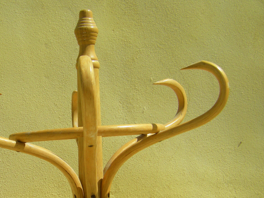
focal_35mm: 65
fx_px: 496
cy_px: 149
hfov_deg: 29.5
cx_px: 76
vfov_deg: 22.4
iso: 64
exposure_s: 1/320
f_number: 7
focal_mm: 6.3
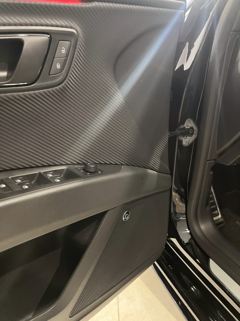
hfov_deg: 53.1
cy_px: 160
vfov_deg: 67.3
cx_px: 120
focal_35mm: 26
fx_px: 240
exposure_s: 1/25
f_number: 1.6
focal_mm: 5.1
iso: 500
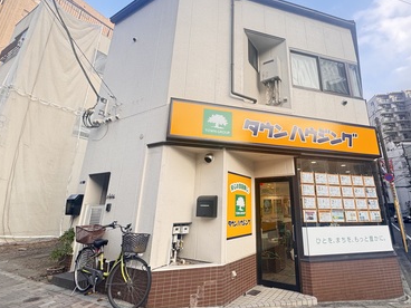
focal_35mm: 19
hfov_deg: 84.1
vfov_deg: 68.4
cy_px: 136
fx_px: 226
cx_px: 236
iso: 40
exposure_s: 1/100
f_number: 2.2
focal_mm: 2.22
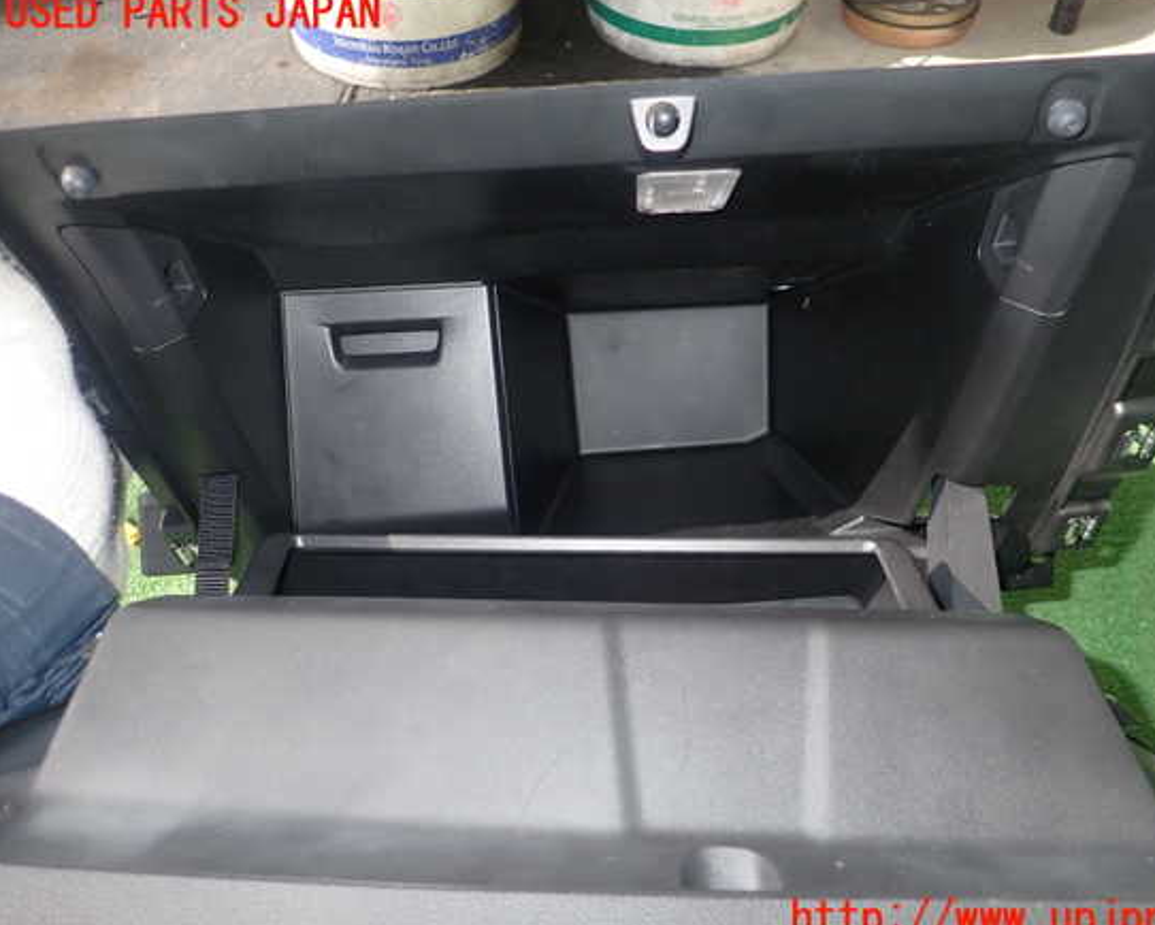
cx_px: 633
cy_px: 467
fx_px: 923
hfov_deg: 63.9
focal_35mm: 27
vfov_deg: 53.2
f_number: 5.6
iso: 200
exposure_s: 1/30
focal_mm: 4.5
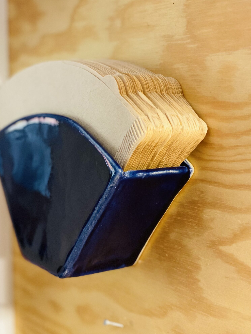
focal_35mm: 67
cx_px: 113
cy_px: 127
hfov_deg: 21.9
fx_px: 648
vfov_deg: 28.9
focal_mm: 6
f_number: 2
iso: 320
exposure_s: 1/25
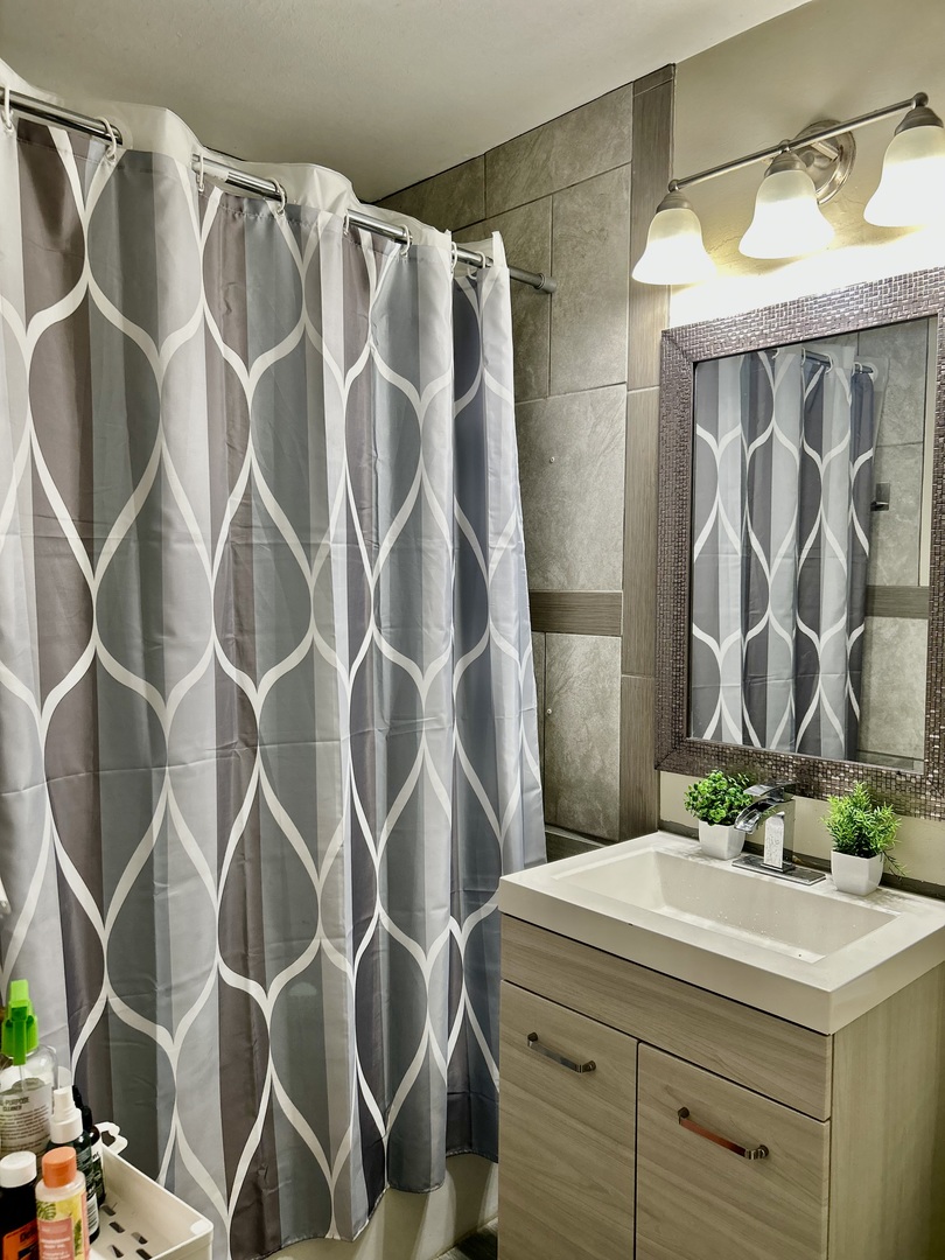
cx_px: 472
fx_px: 946
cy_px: 630
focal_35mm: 26
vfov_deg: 67.3
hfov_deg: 53.1
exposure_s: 1/120
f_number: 1.5
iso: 80
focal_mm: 5.7
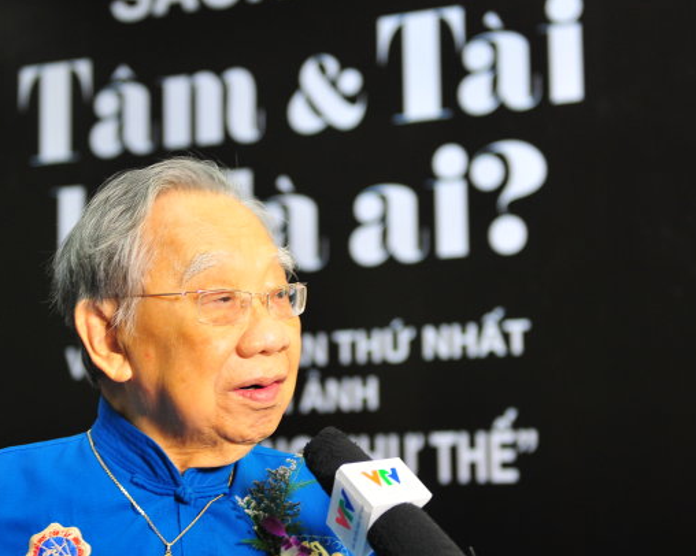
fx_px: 1894
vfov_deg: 16.7
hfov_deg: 20.8
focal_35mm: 92
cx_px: 295
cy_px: 288
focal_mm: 50
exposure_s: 1/100
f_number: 2.8
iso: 560
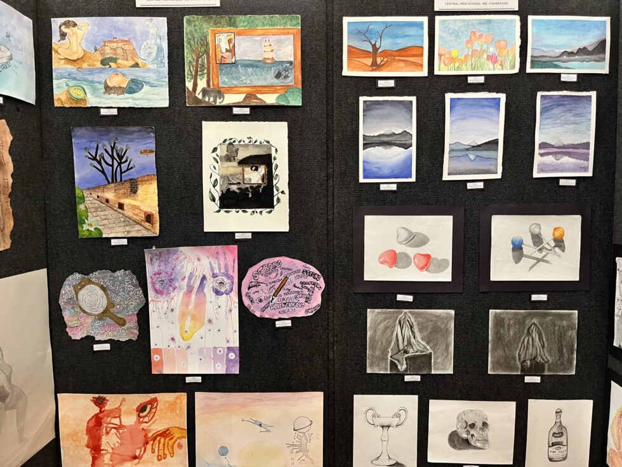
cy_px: 234
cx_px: 311
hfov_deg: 67.3
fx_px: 467
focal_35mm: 26
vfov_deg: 53.1
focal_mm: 5.1
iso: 400
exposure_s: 1/40
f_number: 1.6
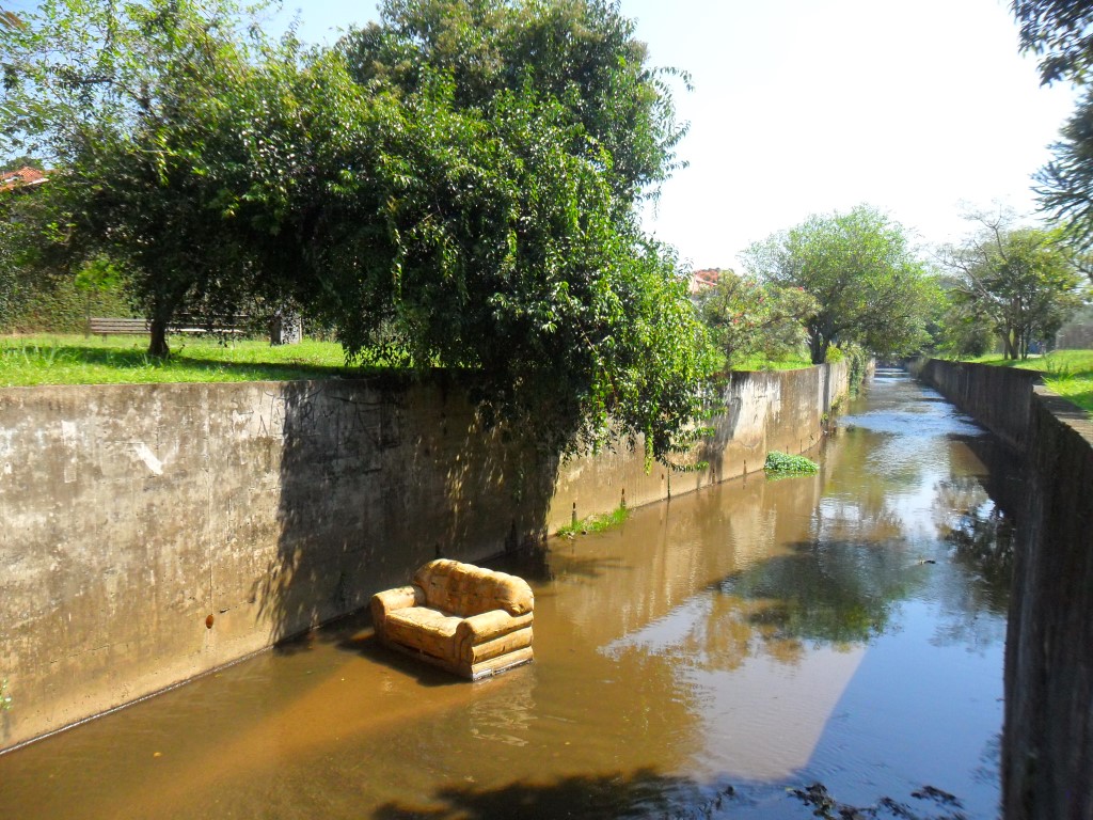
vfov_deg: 51.4
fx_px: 853
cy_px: 410
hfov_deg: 65.3
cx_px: 546
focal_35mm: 27
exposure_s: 1/1000
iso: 200
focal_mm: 4.9
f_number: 3.5
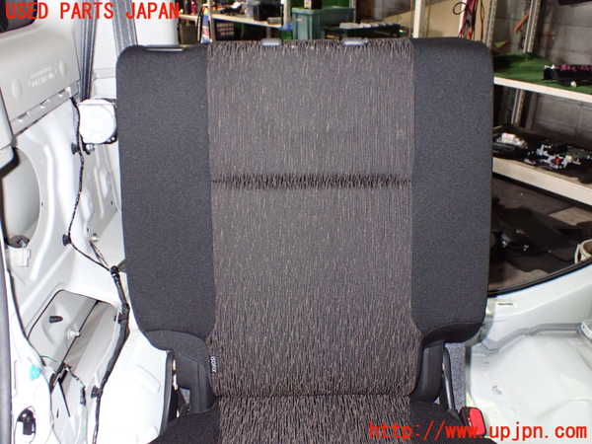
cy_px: 222
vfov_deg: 46.8
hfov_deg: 60.0
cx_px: 296
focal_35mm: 30
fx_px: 513
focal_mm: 5.4
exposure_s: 1/30
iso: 800
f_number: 6.3
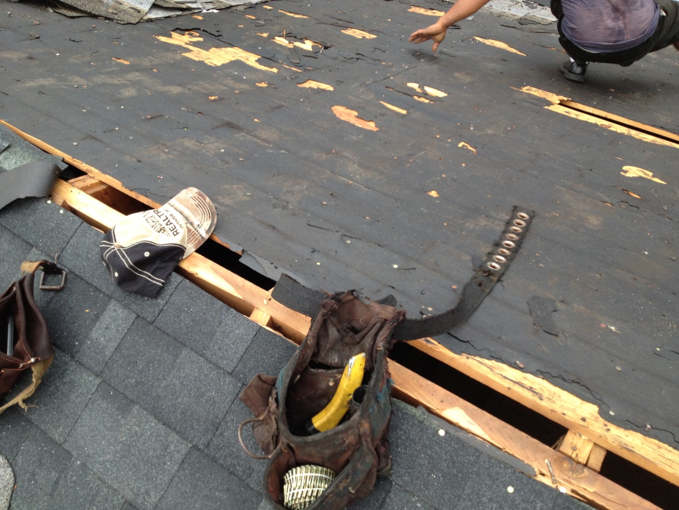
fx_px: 687
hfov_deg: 52.6
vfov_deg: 40.7
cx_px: 340
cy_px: 255
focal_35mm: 35
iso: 80
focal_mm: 4.28
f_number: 2.4
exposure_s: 1/120
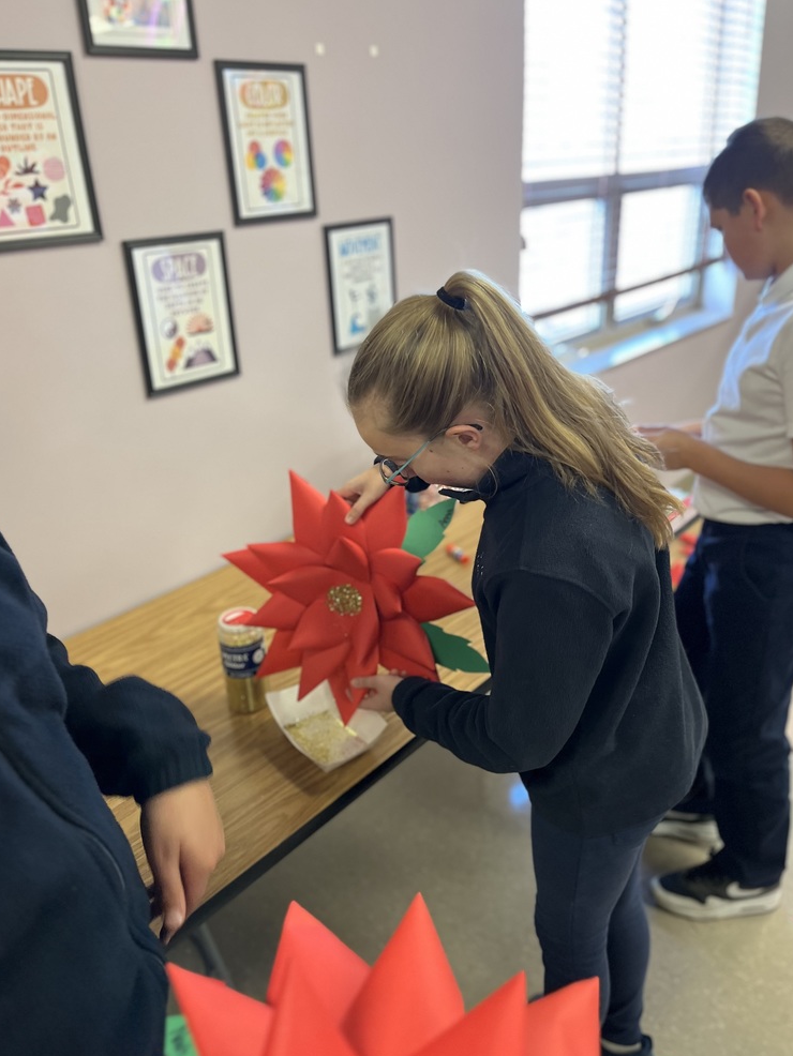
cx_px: 385
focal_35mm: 27
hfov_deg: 51.4
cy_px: 530
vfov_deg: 65.3
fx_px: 824
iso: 200
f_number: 1.6
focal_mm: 5.1
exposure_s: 1/60
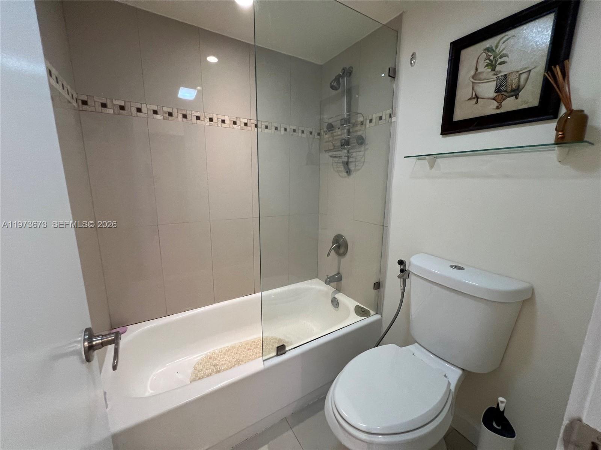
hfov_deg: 106.2
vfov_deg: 89.9
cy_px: 225
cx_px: 300
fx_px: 226
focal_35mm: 13
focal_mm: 1.57
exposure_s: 1/60
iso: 200
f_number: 1.8
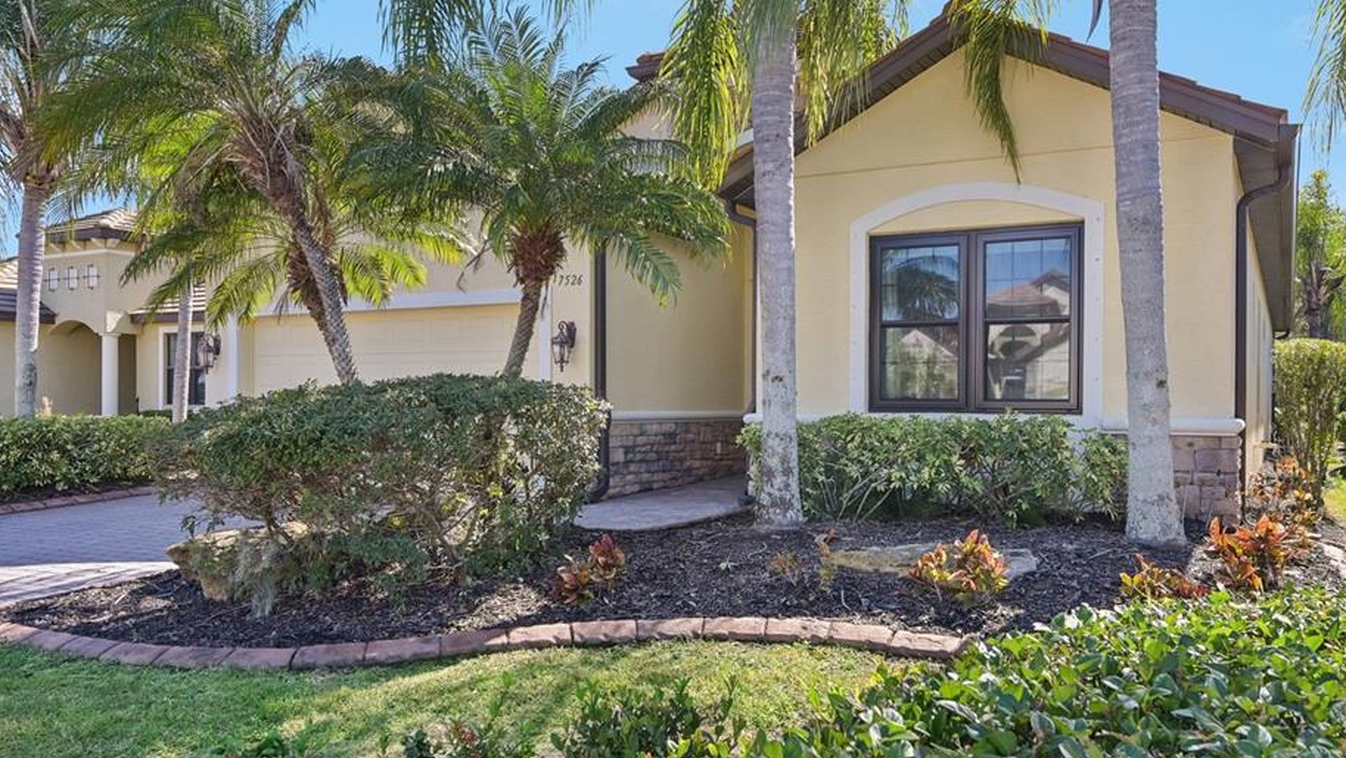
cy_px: 385
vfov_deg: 42.1
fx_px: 985
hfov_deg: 68.6
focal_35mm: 28
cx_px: 718
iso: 400
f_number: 8
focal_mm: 23.5
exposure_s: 1/250
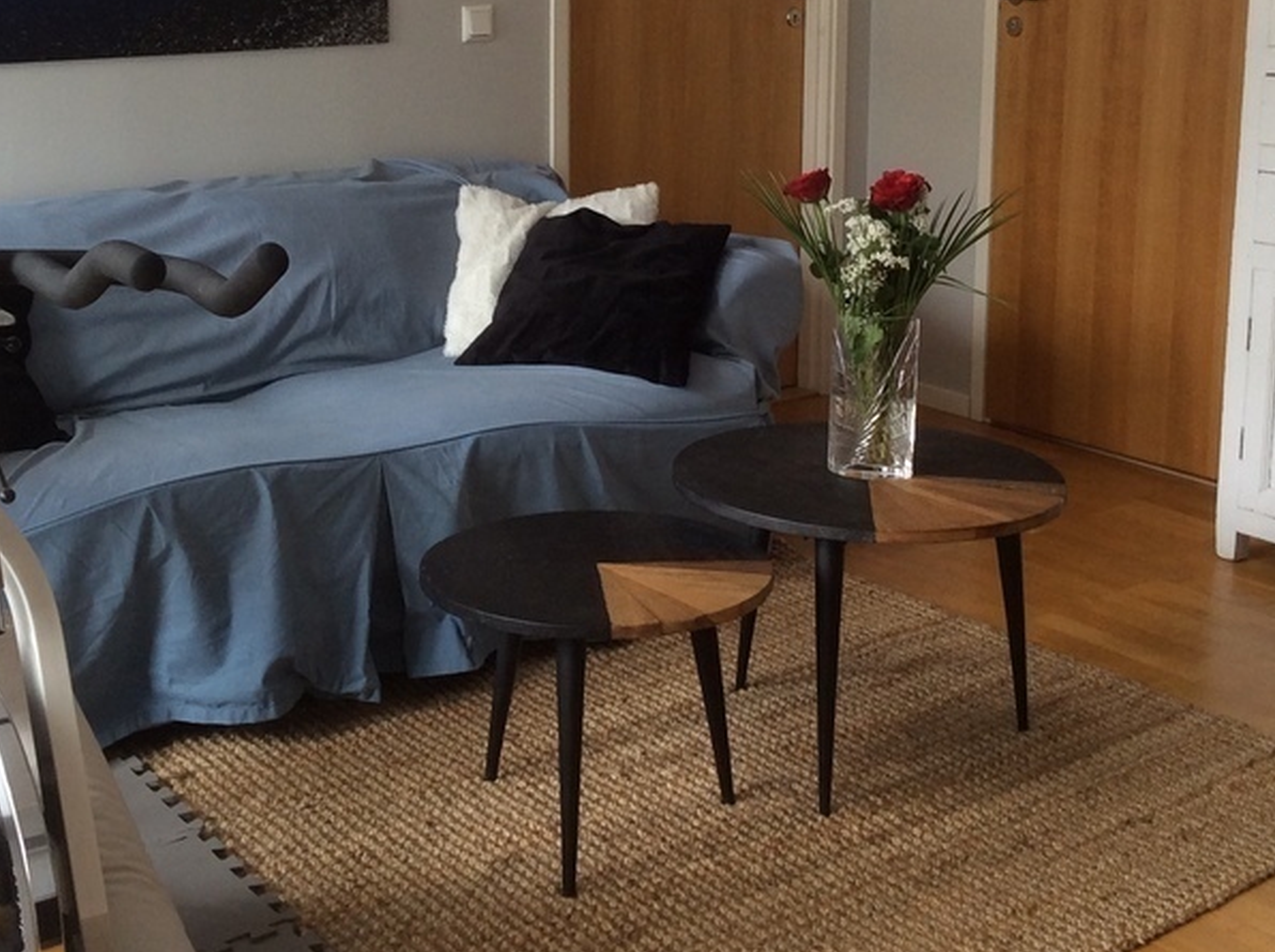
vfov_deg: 26.1
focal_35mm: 55
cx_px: 582
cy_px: 215
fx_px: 2023
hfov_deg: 35.0
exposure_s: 1/25
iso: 40
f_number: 2.4
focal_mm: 3.3
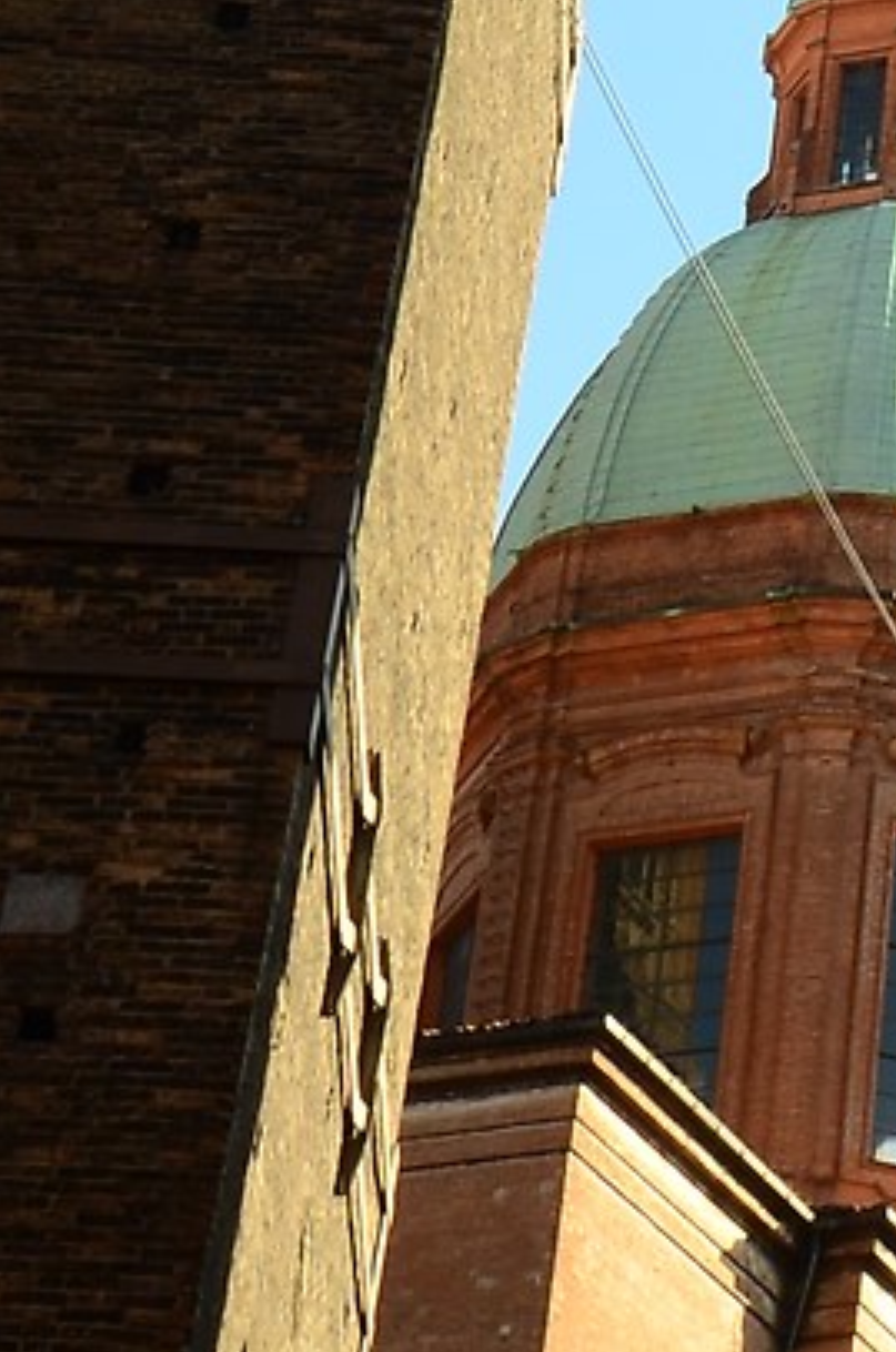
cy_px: -859
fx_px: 4649
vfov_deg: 15.0
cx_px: 1461
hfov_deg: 10.5
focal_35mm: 124
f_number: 11
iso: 100
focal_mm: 14
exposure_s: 1/50
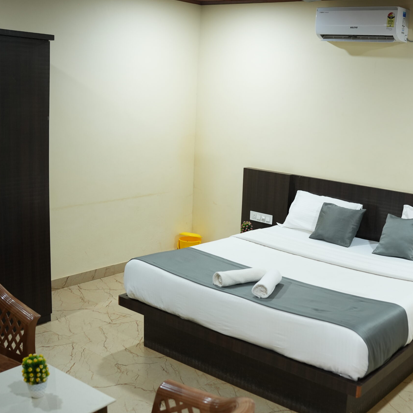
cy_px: 205
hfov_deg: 37.0
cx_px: 286
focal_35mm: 45
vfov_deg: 37.6
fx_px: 607
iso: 1250
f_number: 2.5
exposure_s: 1/200
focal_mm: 35
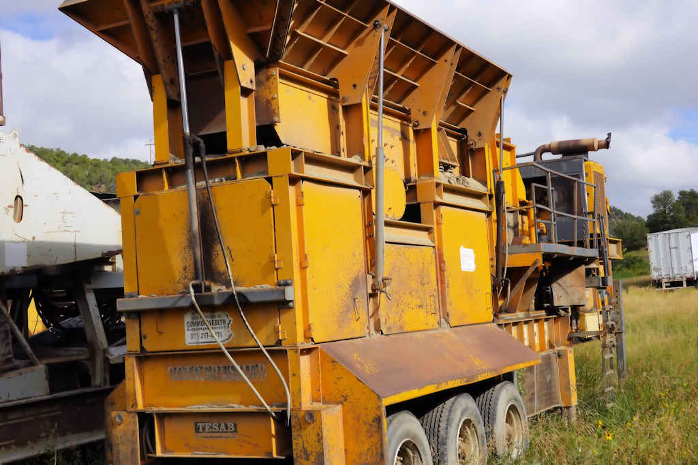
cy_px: 232
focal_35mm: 50
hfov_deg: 39.6
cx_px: 349
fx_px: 970
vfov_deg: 27.0
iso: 100
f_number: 5.6
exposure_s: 1/500
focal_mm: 19.03
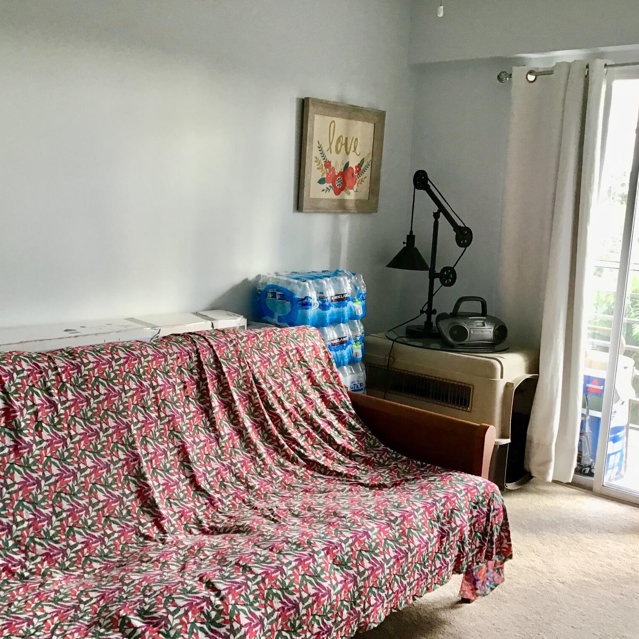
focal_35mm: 37
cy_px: 321
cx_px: 289
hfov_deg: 44.9
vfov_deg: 44.9
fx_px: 773
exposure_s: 1/30
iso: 64
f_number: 2.4
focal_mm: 3.3
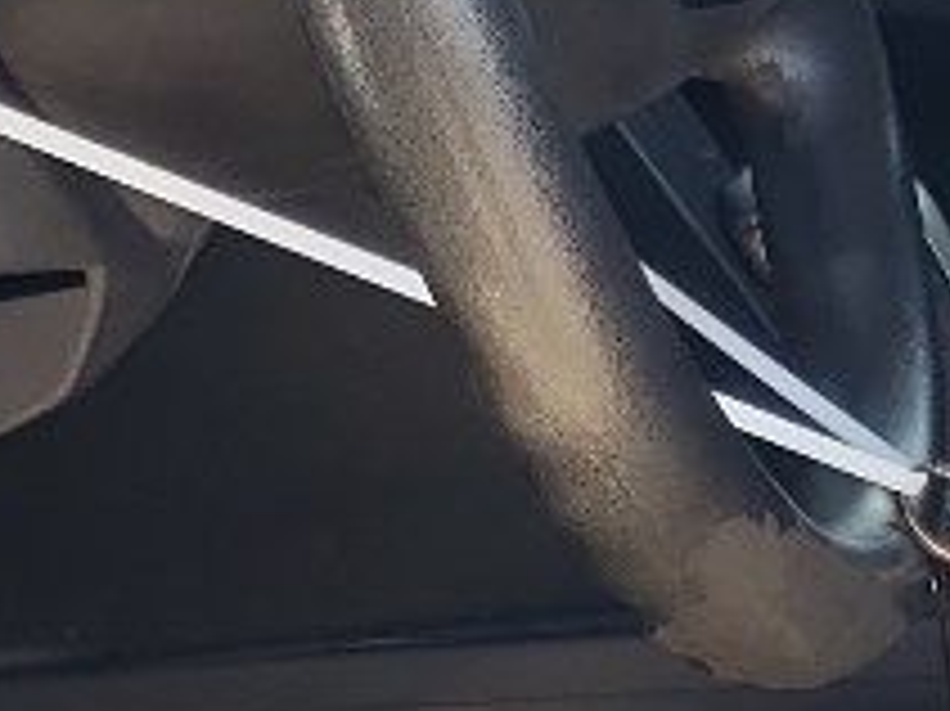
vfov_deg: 7.5
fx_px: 5403
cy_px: 549
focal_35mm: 197
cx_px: 959
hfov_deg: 10.0
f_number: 1.5
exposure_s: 1/435
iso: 50
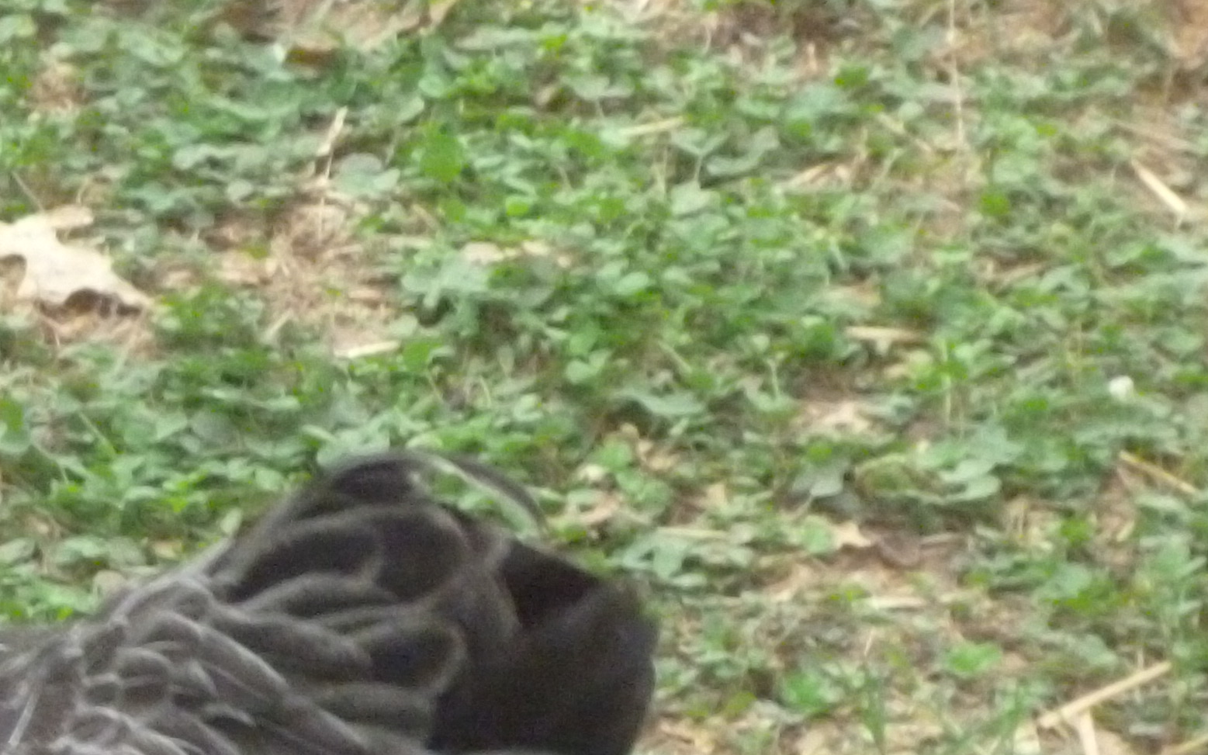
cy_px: 1157
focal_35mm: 305
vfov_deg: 4.3
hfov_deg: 6.8
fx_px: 10041
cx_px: -186
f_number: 6.5
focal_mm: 20
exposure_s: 1/125
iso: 800
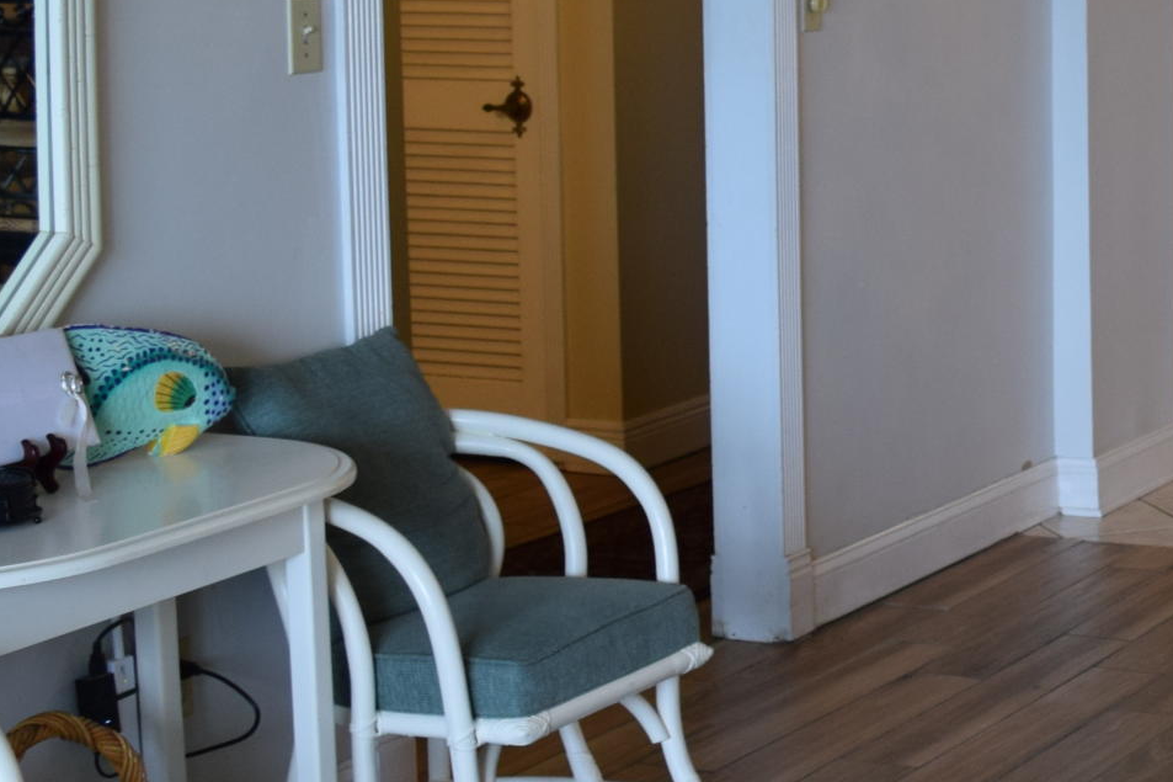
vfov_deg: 16.0
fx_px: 2769
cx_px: 1409
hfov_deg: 22.1
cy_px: 250
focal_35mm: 85
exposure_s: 1/80
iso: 400
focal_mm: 18
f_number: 4.5
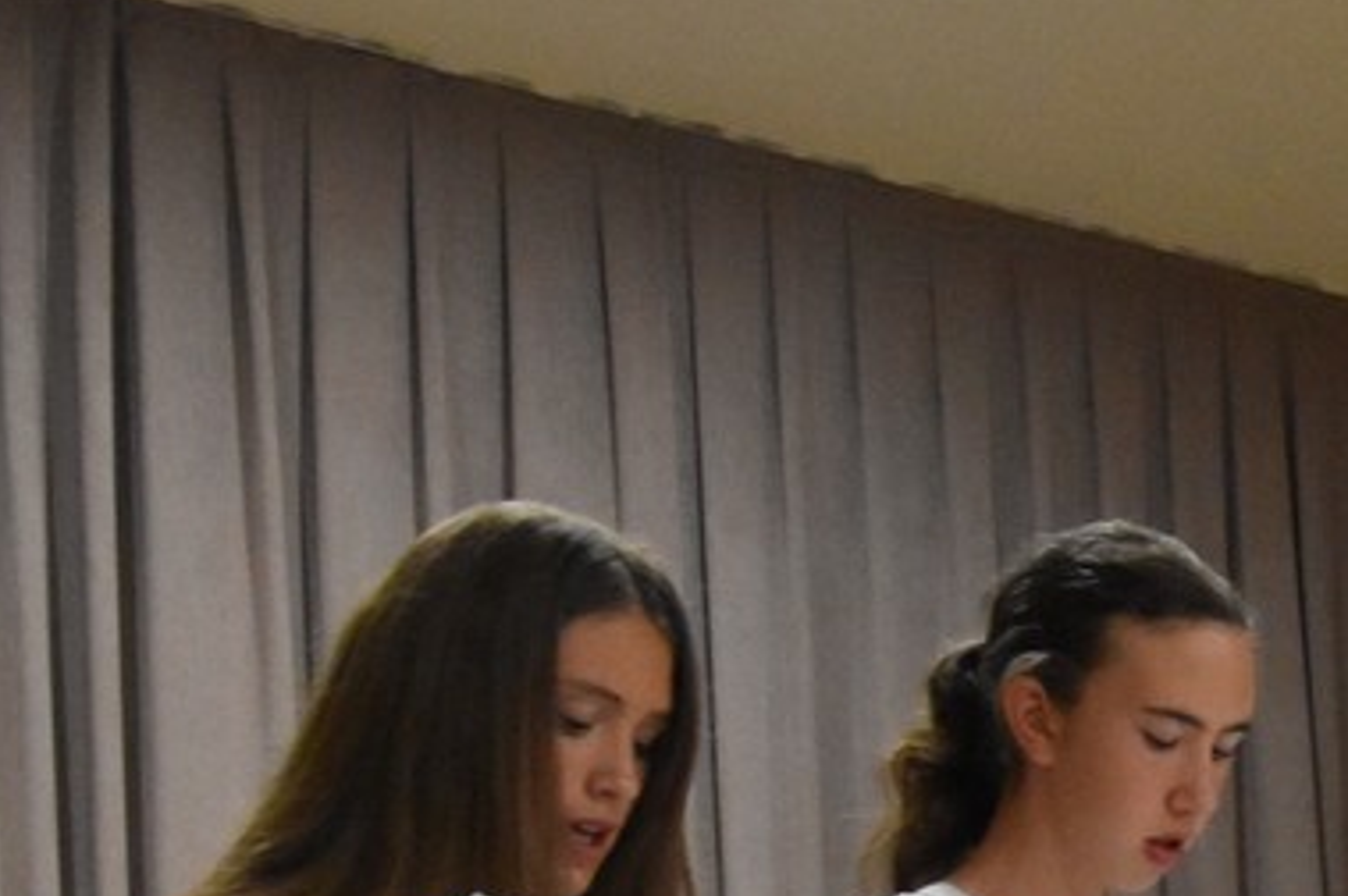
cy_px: 1531
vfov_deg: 9.8
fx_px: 4980
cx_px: 2010
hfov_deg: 14.4
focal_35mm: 133
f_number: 3.8
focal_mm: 21
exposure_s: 1/320
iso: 3200
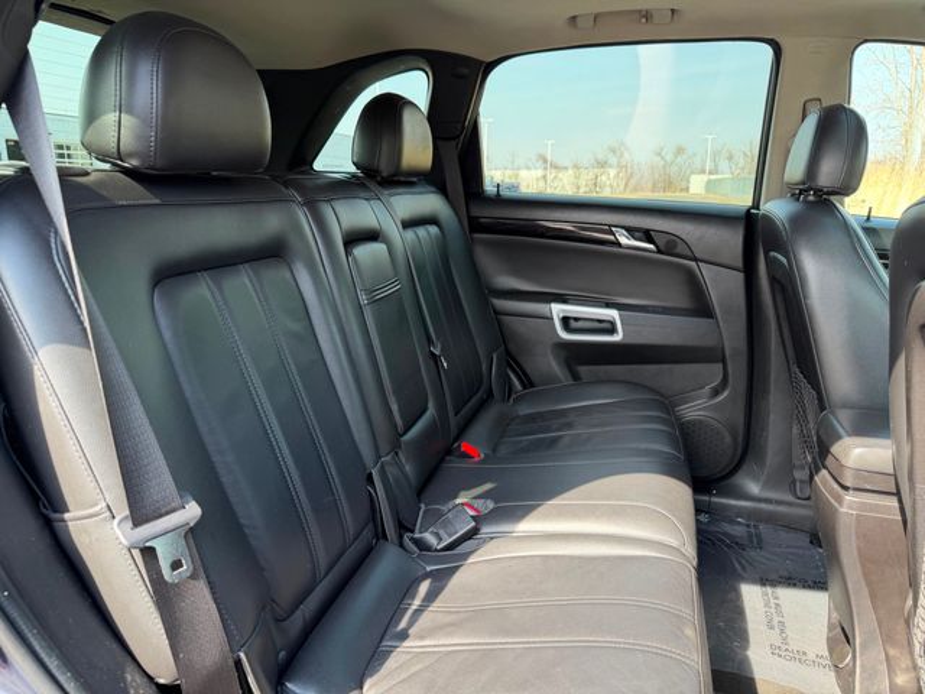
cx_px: 462
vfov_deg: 56.8
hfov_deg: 71.6
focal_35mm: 24
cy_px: 347
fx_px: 641
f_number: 1.78
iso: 80
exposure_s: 1/188
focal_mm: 6.76
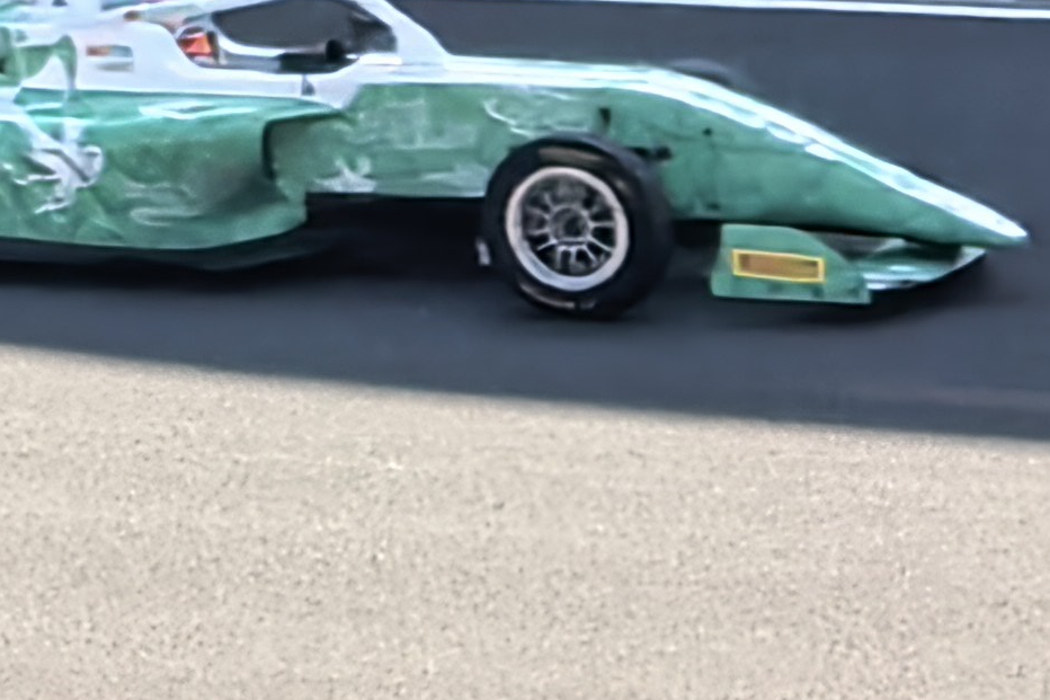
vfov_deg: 1.3
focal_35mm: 1097
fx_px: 31988
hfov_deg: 1.9
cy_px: -386
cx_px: 340
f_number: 2.1
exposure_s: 1/1256
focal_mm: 15
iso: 50
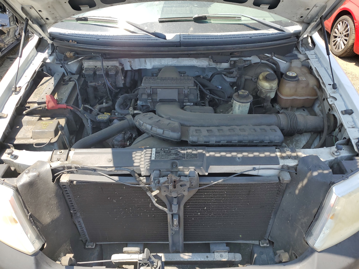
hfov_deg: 67.3
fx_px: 270
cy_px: 134
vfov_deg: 53.1
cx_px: 180
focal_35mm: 26
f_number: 1.5
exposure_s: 1/769
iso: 50
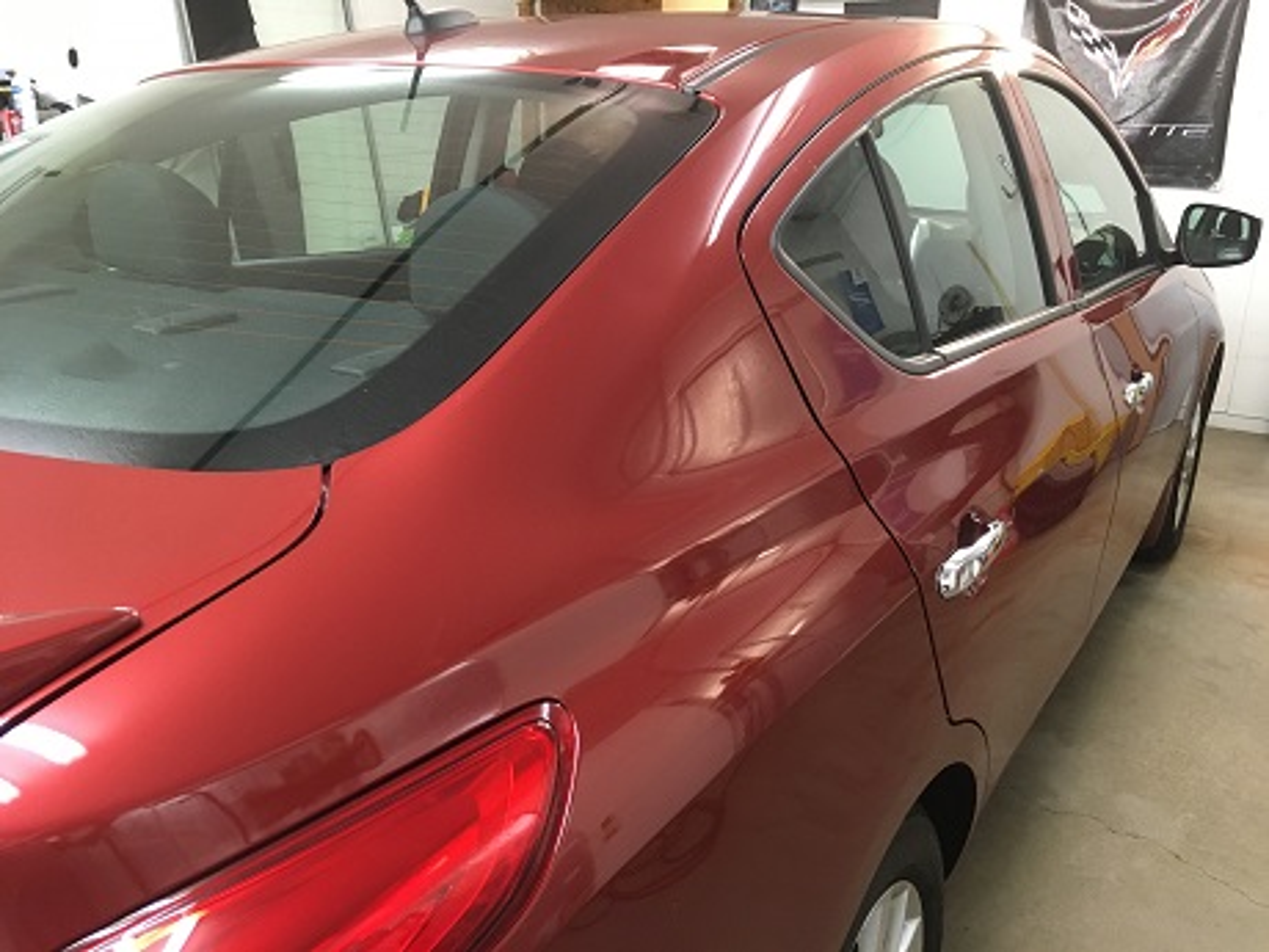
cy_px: 476
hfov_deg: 61.7
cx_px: 634
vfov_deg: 48.2
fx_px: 1063
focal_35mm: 29
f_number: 2.2
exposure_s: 1/30
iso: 160
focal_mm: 4.15
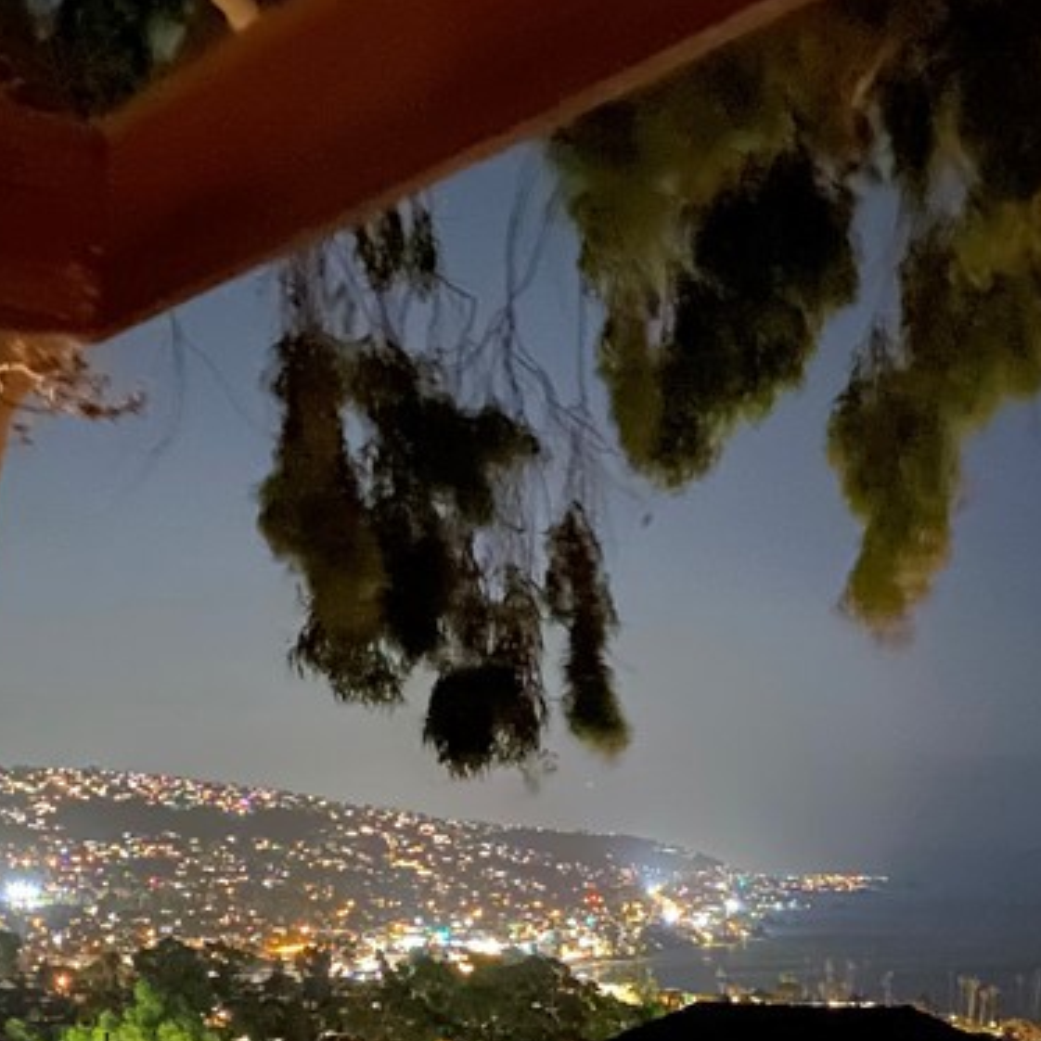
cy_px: 927
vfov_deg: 26.4
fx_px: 2143
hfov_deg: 27.0
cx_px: 738
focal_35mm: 63
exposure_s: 1/2
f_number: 1.8
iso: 2500
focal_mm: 4.25
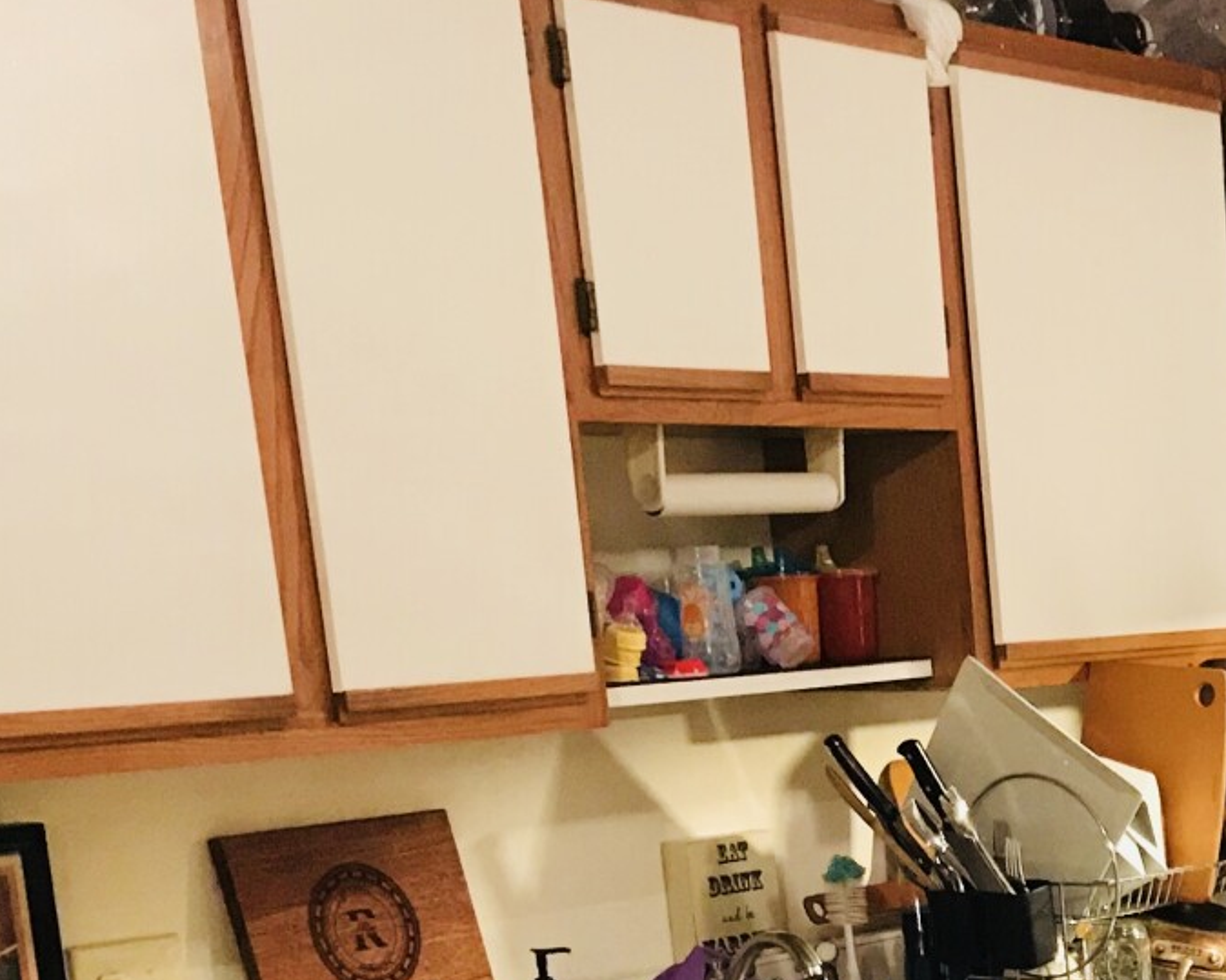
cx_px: 1619
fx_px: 3011
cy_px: 1384
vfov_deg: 17.1
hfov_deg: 20.8
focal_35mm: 83
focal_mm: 3.99
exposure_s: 1/15
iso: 100
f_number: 1.8
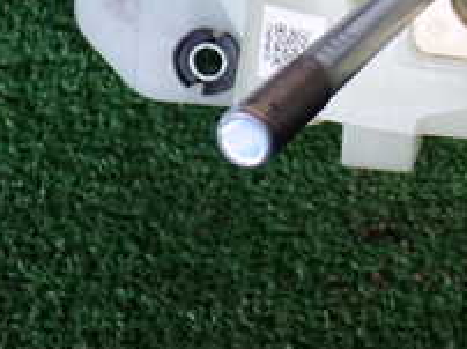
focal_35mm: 107
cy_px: -76
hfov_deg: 17.7
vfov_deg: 13.4
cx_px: 518
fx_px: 1442
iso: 100
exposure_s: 1/100
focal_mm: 6.37
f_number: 2.5
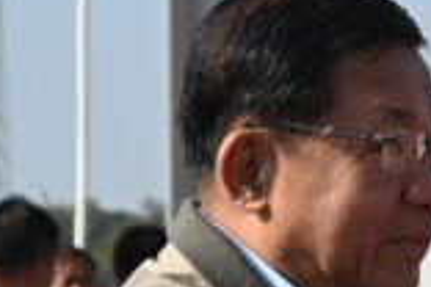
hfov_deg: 6.6
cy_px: 418
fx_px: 3603
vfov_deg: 4.5
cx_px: 909
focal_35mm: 301
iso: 100
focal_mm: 46
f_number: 6.3
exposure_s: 1/320
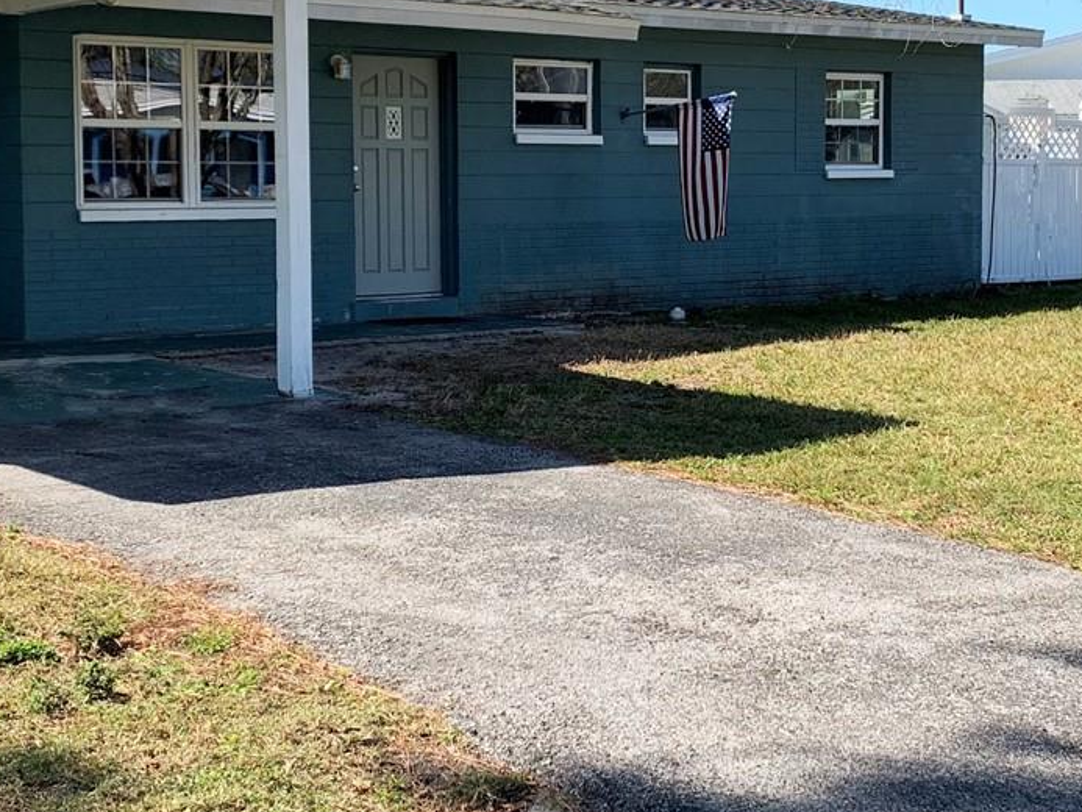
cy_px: 322
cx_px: 656
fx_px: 1876
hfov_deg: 32.1
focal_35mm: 60
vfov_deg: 24.4
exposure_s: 1/1661
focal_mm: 4.25
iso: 25
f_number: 1.8
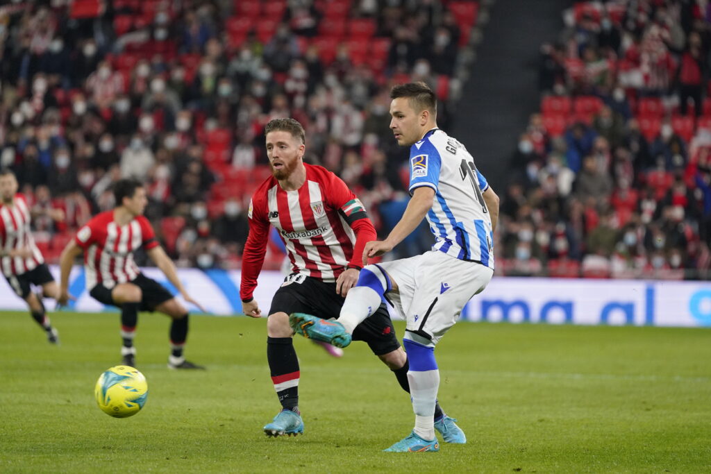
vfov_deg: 3.4
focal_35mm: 400
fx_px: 7901
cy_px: 237
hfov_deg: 5.2
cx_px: 356
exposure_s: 1/1000
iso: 5000
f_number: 6.3
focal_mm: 400
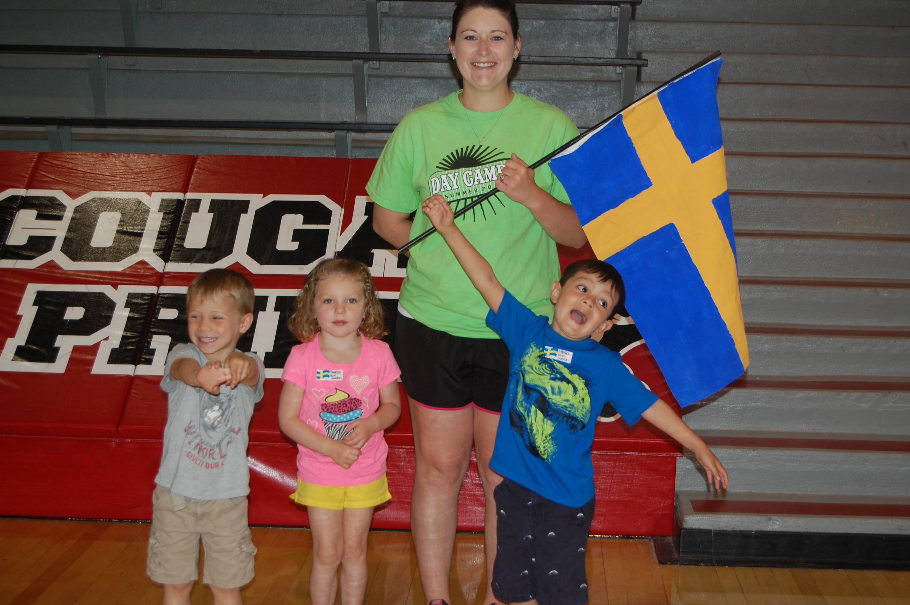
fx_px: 1743
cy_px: 302
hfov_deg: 29.3
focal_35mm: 69
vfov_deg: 19.7
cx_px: 455
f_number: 5.3
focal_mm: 46
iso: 400
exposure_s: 1/60
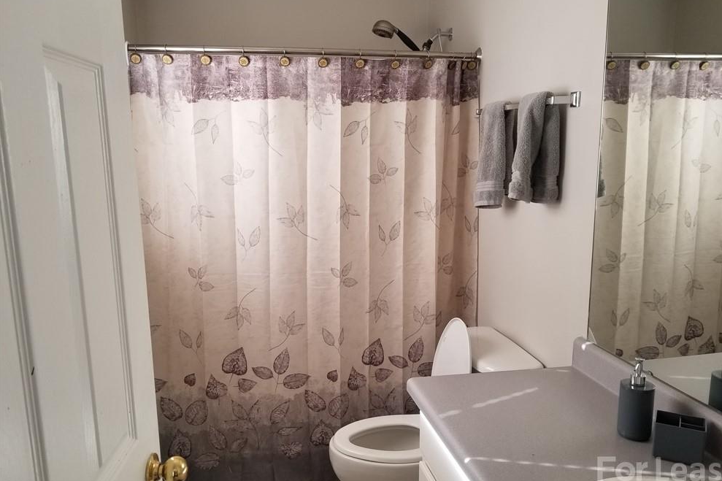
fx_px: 561
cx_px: 372
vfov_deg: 46.3
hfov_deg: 65.5
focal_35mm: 28
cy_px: 261
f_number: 1.7
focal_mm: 4.25
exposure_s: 1/120
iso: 64
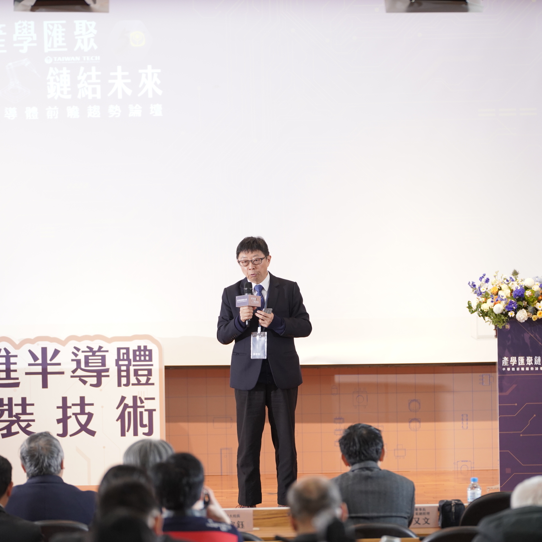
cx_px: 262
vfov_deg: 9.8
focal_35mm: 178
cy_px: 271
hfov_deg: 9.8
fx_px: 3153
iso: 1250
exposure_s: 1/200
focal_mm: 139
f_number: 3.2
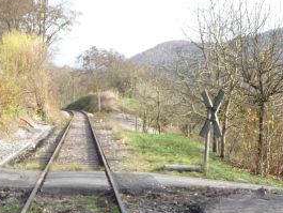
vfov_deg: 17.0
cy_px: 125
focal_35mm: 87
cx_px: 36
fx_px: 712
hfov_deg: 22.0
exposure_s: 1/200
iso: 100
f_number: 4
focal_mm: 5.2
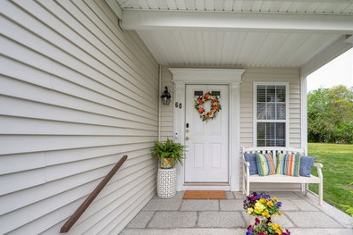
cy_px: 132
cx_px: 213
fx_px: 167
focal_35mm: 17
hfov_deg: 92.0
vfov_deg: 70.1
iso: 200
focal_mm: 14
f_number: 11
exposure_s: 1/60
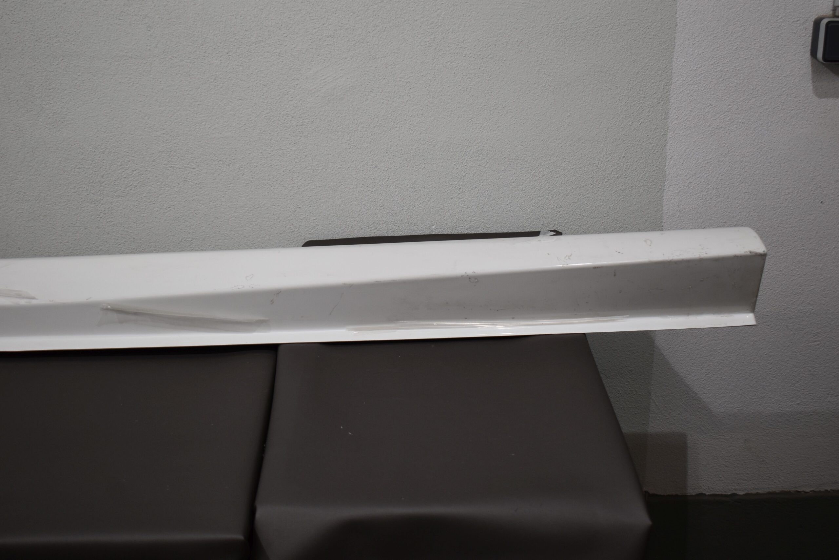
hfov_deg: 41.1
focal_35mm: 48
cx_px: 420
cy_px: 280
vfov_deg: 28.1
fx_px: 1119
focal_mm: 32
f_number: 4.5
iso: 450
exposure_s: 1/250
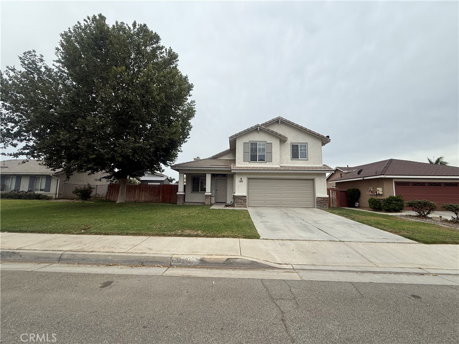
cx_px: 230
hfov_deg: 102.1
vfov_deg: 85.7
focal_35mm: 14
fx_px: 186
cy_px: 172
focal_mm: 2.22
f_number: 2.2
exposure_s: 1/1399
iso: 50
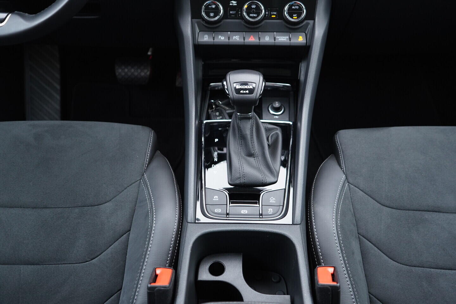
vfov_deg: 36.9
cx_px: 228
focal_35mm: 36
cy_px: 152
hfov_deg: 53.1
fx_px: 456
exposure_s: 1/40
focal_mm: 24
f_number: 2.8
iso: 400
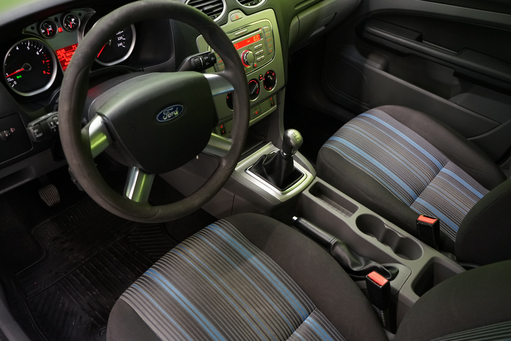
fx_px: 440
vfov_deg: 42.3
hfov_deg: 60.3
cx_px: 256
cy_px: 170
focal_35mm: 31
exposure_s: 1/20
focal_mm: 31
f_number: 5.6
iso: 2000
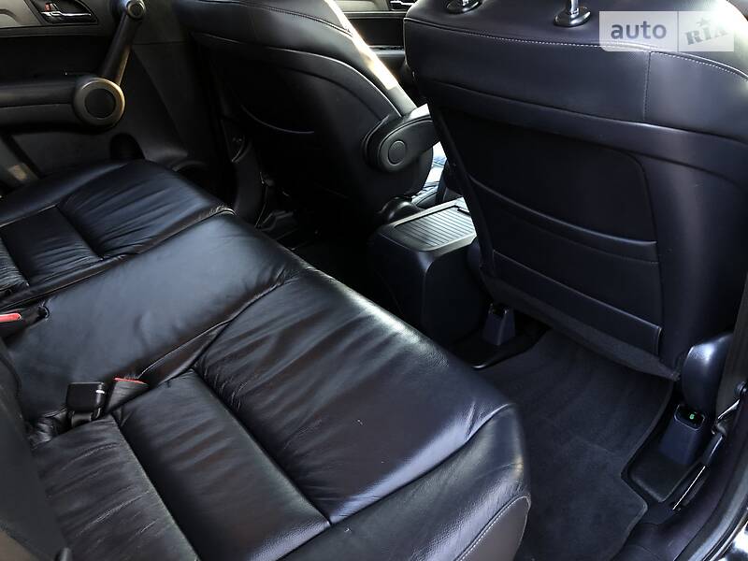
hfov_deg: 63.4
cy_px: 280
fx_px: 605
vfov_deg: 49.7
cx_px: 374
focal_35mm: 28
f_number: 1.8
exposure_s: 1/12
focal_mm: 4
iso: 100
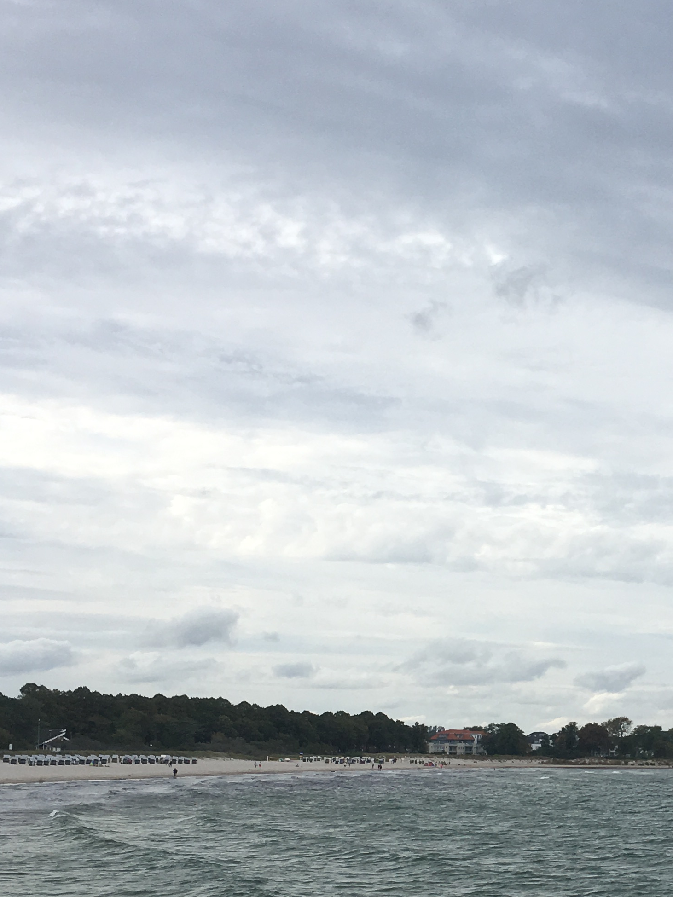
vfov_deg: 31.4
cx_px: 632
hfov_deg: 23.6
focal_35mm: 60
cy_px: 712
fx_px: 1555
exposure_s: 1/1789
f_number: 2.2
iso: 25
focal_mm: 4.15
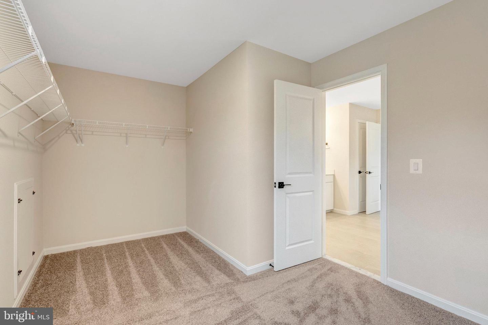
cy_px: 162
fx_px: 217
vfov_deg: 73.7
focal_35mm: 16
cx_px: 244
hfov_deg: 96.7
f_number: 8
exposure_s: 1/30
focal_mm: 16
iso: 1250
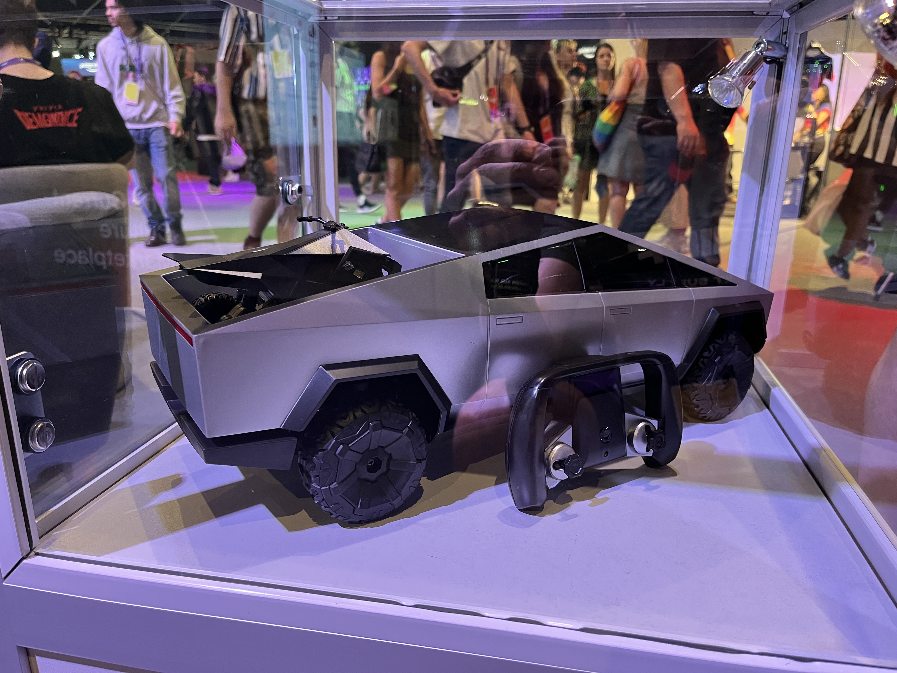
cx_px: 448
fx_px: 674
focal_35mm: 26
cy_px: 336
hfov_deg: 67.3
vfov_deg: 53.1
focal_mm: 5.1
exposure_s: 1/53
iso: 320
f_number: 1.6
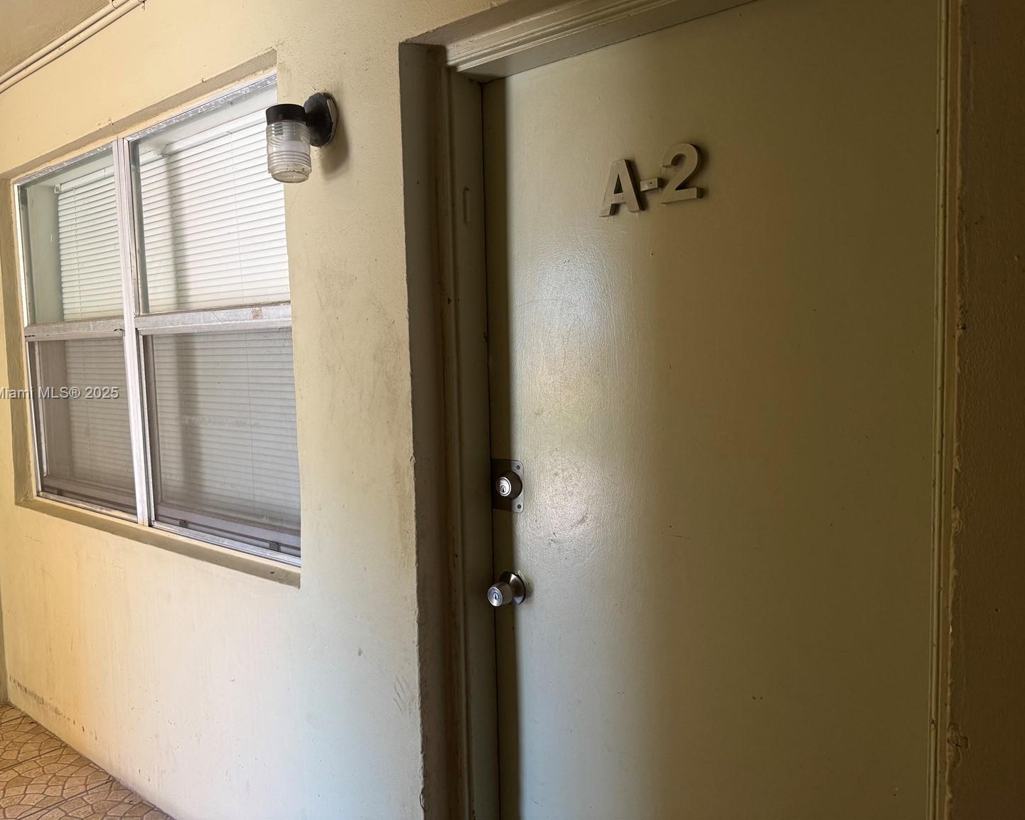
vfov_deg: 54.9
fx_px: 789
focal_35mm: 26
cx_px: 460
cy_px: 394
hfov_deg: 65.9
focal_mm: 6.76
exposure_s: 1/60
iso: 200
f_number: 1.78
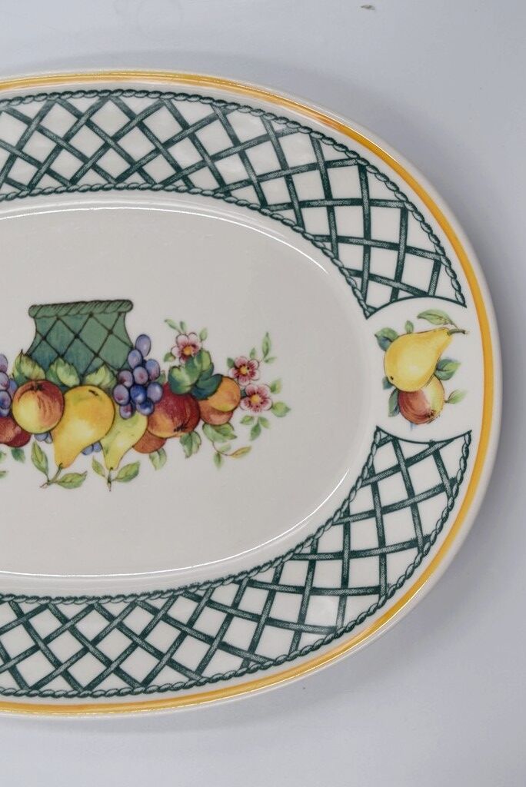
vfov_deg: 47.9
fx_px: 886
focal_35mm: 40
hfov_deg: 33.1
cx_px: 263
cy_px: 394
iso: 100
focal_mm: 27
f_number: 5.6
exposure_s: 1/200
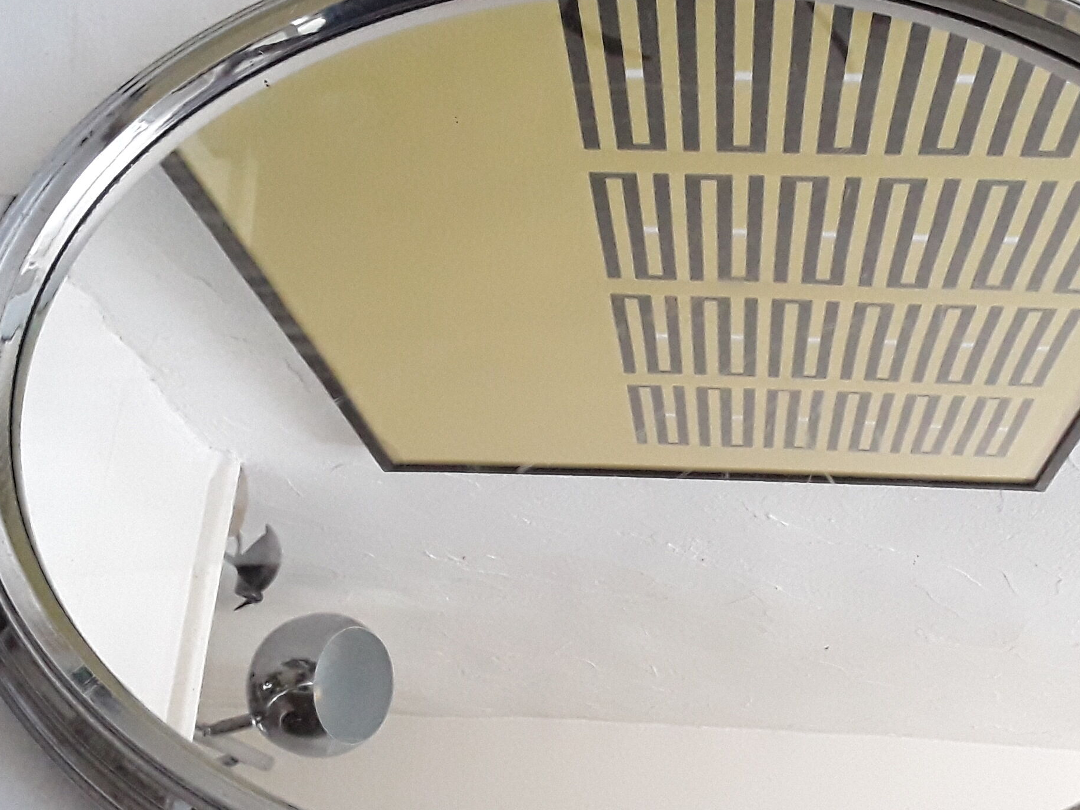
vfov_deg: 30.3
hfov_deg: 39.5
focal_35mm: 48
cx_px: 655
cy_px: 419
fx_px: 1498
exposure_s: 1/452
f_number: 1.9
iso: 400
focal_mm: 2.91
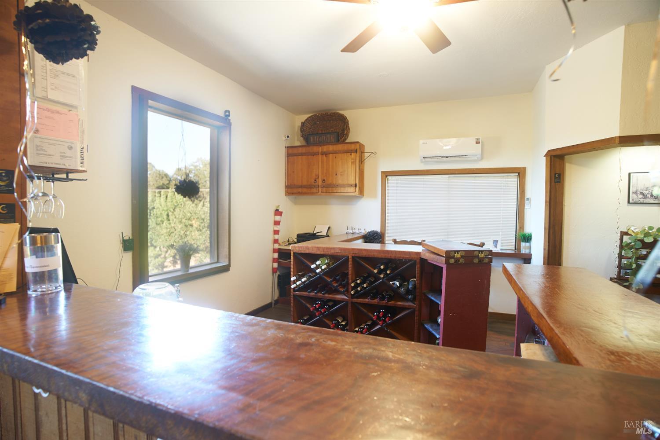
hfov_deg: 93.3
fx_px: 312
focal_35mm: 17
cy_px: 220
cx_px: 330
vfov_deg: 70.4
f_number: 4
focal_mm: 17
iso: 400
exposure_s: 1/4
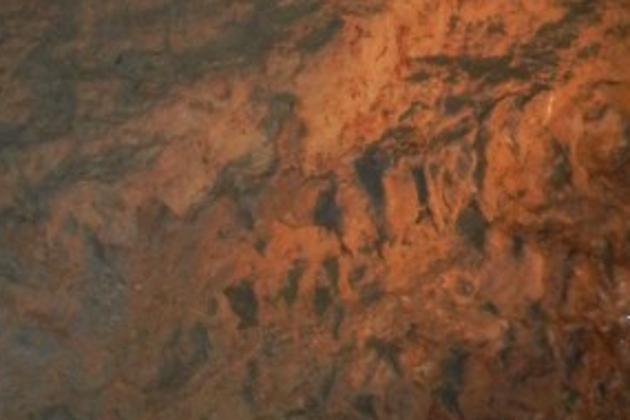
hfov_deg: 17.3
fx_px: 1960
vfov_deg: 12.2
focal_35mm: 112
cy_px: 206
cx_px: 783
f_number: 3.5
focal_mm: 5.4
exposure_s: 1/30
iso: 400
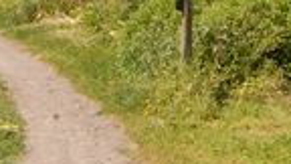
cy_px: -106
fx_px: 1188
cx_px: 198
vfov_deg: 7.7
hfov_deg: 13.9
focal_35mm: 154
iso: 1600
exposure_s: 1/500
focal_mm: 30
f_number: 18
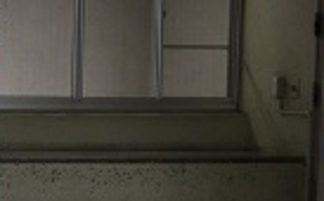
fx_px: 1313
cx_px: -121
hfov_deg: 13.5
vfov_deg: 8.7
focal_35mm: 149
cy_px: 194
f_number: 4.5
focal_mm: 24
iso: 500
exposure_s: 1/60
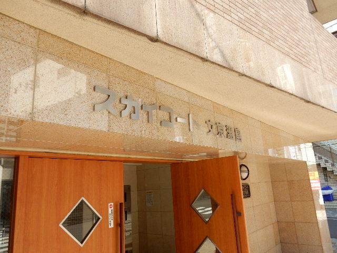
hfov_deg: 69.4
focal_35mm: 25
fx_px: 243
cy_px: 126
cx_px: 168
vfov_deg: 54.9
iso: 125
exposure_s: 1/200
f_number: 3.7
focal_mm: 4.5
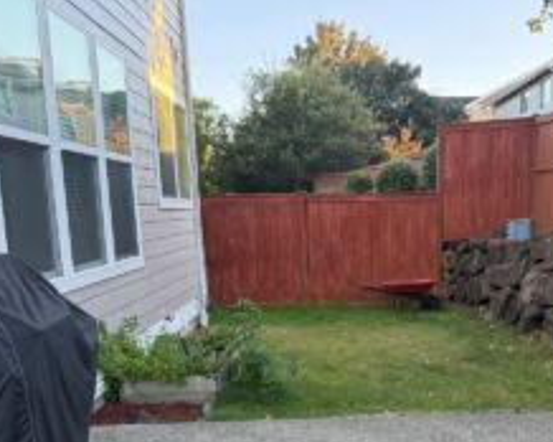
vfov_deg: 33.8
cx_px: 408
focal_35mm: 43
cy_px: 356
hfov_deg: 41.8
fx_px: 703
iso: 160
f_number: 1.78
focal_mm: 6.76
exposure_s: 1/228
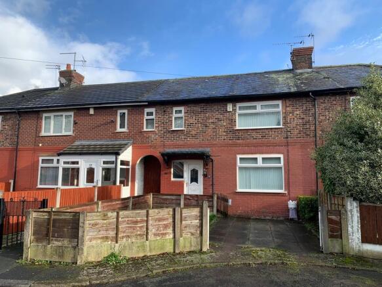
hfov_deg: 67.3
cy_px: 144
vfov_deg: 53.0
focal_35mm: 26
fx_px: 287
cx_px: 191
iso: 25
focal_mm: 4.25
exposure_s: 1/722
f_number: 1.8
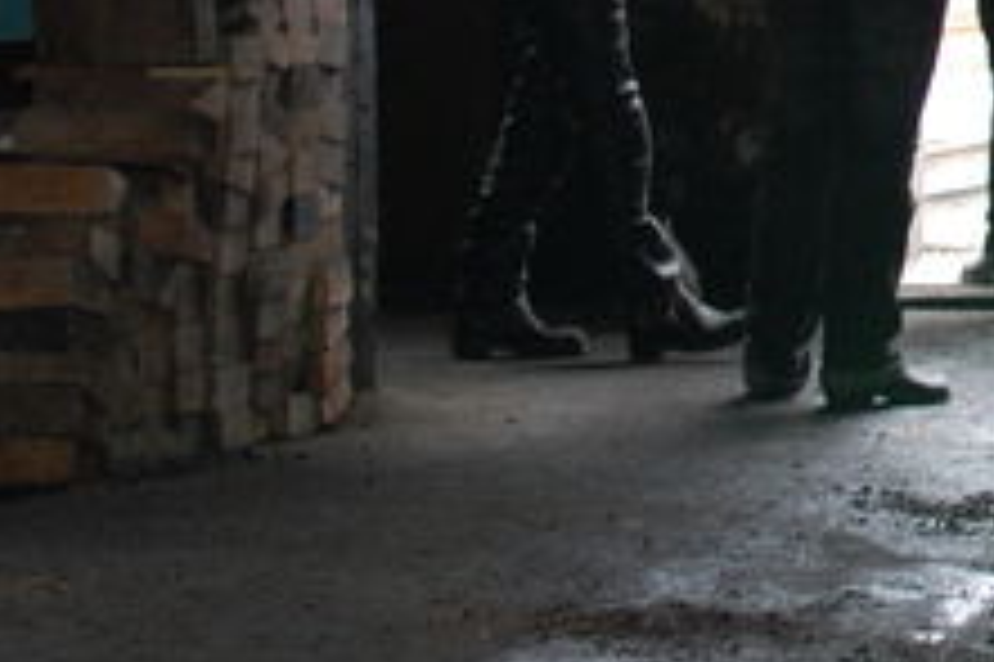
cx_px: 1361
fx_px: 5237
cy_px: -146
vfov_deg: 7.2
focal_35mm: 190
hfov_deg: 10.6
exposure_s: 1/80
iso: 400
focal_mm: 35
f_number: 2.8
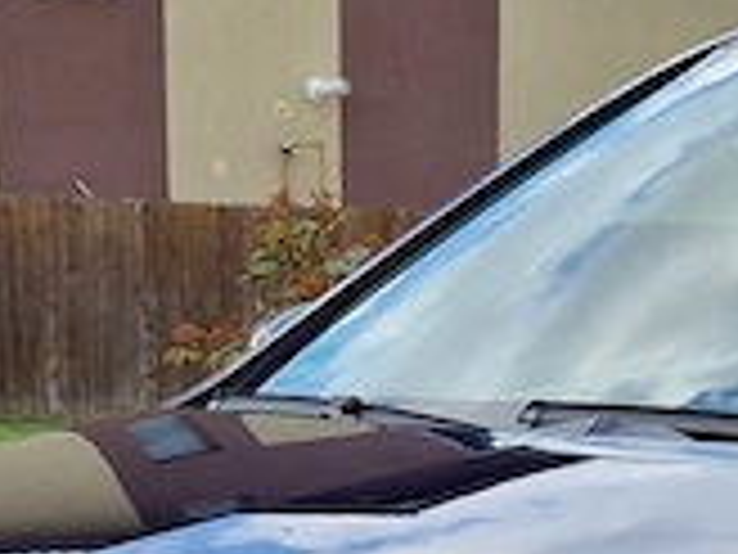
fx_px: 2985
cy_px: 1058
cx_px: 657
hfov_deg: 14.0
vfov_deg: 9.9
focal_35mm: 140
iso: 50
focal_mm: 5.4
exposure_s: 1/752
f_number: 1.8
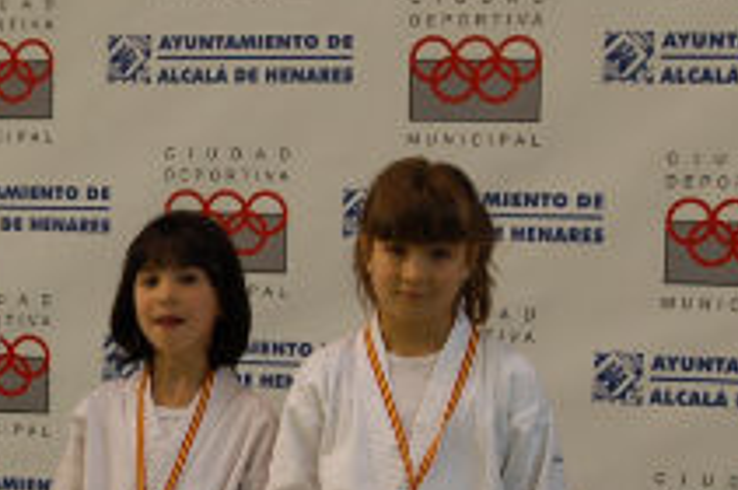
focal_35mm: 132
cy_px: 424
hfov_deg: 15.0
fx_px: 2711
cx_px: -122
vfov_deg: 10.3
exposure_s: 1/60
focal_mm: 31
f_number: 4
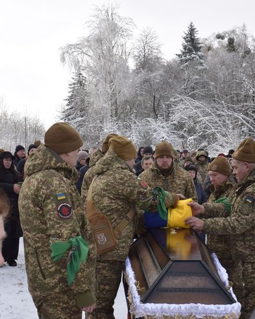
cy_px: 161
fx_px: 507
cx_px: 160
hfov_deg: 28.1
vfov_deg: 34.9
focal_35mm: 54
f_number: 8
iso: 100
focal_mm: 25
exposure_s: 1/200
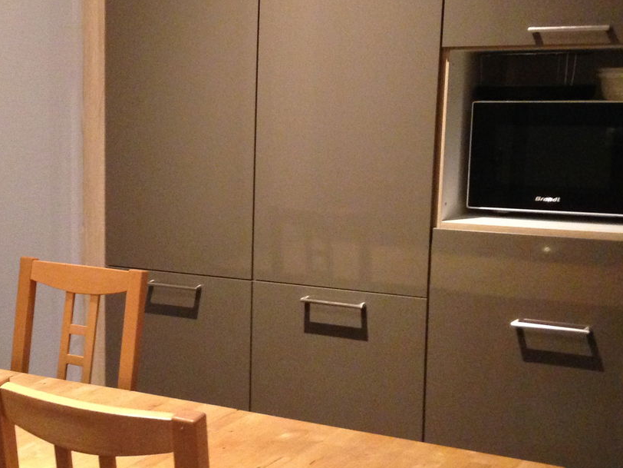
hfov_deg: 29.1
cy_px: 257
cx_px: 120
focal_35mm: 65
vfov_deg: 22.6
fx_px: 1170
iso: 400
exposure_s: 1/15
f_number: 2.4
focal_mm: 4.12
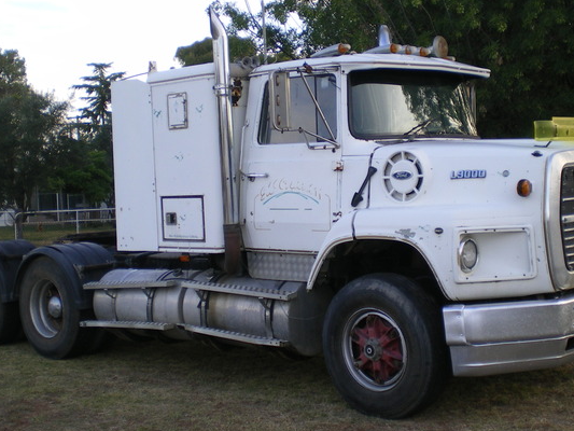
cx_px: 314
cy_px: 207
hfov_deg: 33.7
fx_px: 945
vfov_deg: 25.7
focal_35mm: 57
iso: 64
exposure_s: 1/80
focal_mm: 6.3
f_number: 3.1
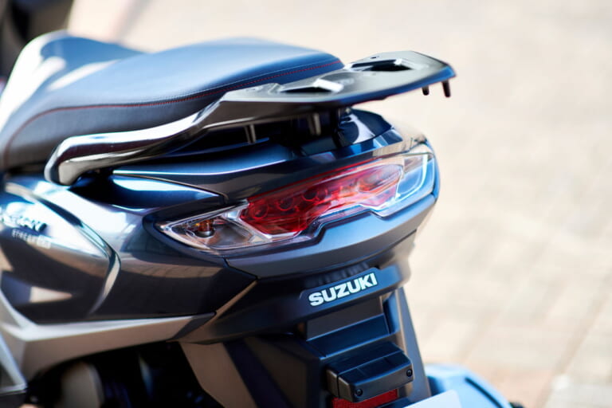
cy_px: 204
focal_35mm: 85
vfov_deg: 16.1
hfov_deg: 23.9
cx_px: 306
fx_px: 1445
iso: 100
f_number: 1.8
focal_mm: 85
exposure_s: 1/320
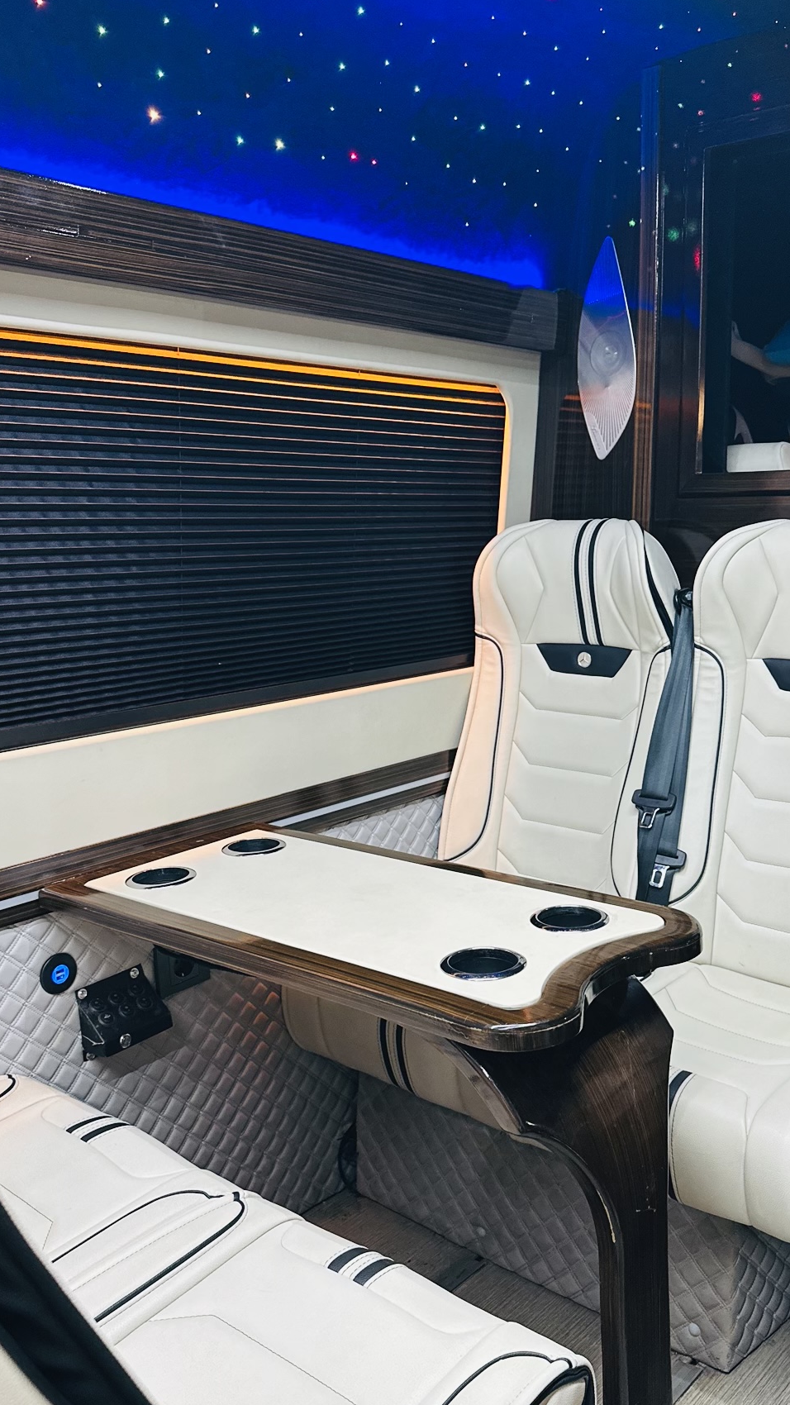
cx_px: 457
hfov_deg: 37.7
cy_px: 720
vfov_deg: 62.6
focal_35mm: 31
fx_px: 1155
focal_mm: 6.86
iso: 320
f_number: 1.78
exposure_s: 1/60
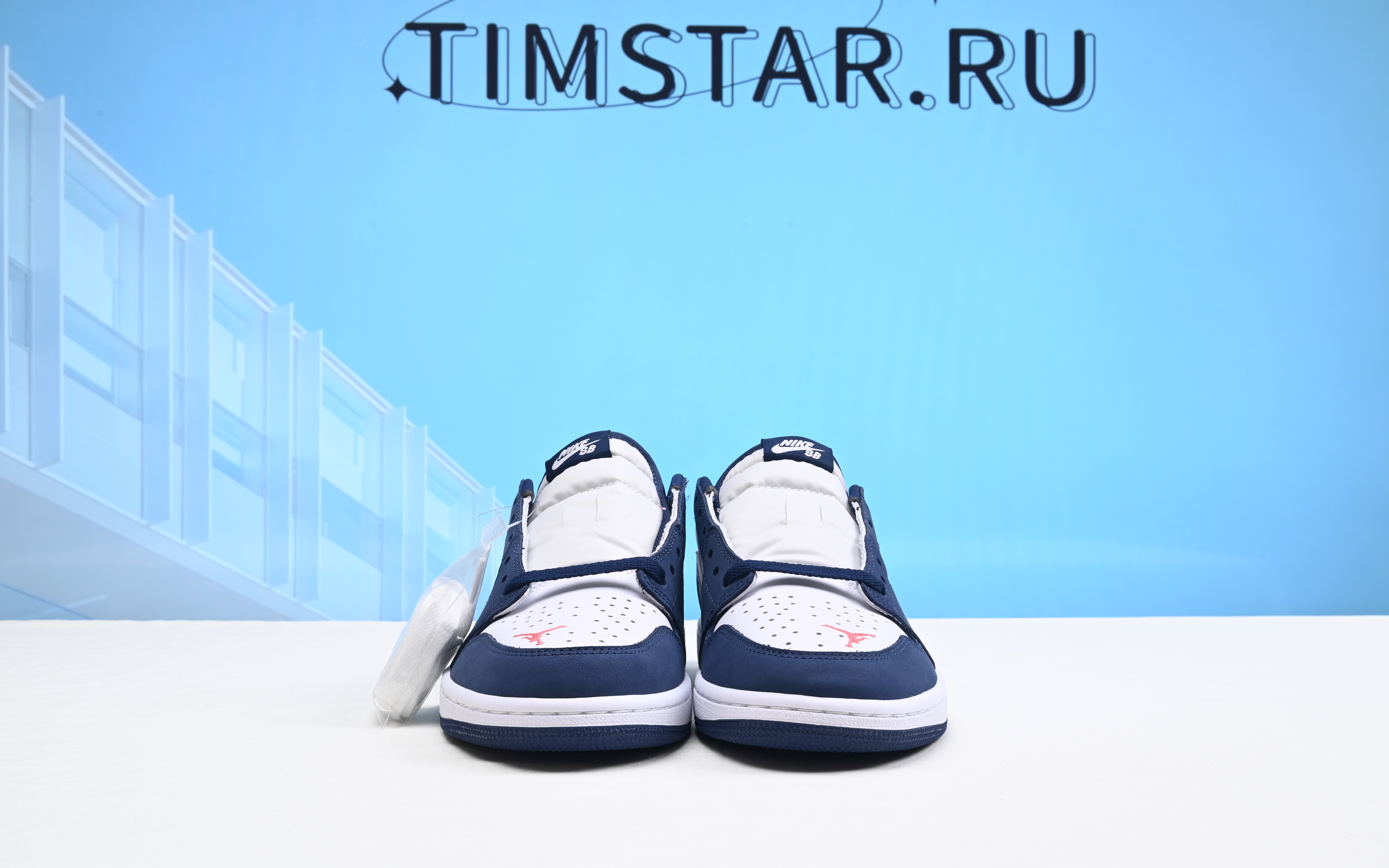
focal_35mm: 39
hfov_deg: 50.4
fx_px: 1476
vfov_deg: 32.8
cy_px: 448
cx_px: 692
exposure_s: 1/2
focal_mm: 37
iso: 100
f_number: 16
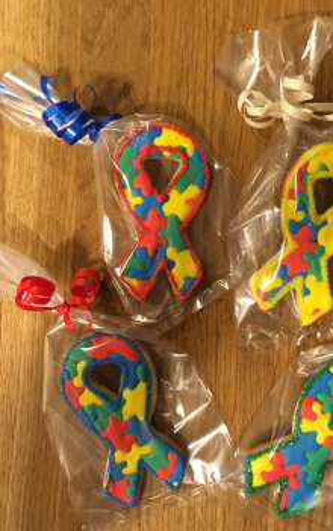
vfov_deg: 55.3
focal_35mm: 35
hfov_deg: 35.9
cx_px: 226
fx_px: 507
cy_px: 254
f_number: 2.2
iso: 200
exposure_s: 1/24
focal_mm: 4.15
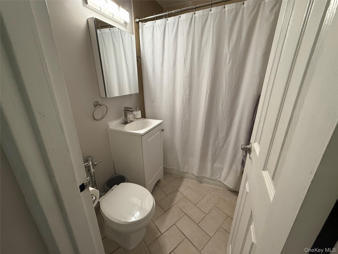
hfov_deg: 102.1
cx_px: 169
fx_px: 137
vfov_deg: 85.7
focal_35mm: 14
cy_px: 127
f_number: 2.2
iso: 320
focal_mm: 2.22
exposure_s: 1/60
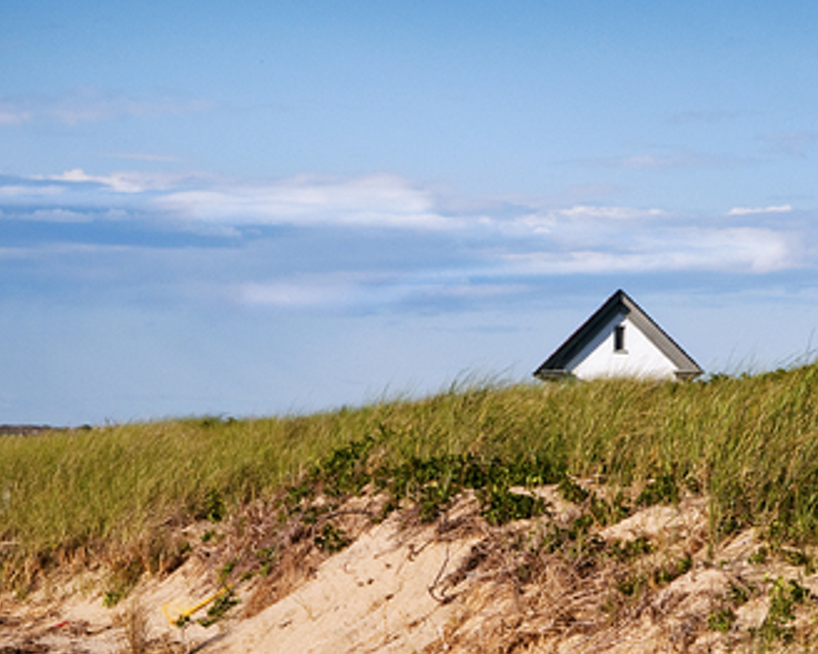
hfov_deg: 10.7
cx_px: 559
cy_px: 484
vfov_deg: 8.6
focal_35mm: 180
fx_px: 4355
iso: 200
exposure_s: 1/200
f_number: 16
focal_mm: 70
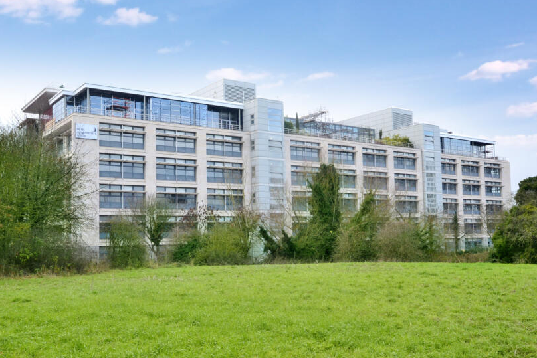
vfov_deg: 35.0
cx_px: 259
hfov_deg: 50.7
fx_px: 567
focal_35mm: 38
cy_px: 203
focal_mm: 20
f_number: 9
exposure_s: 1/100
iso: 400
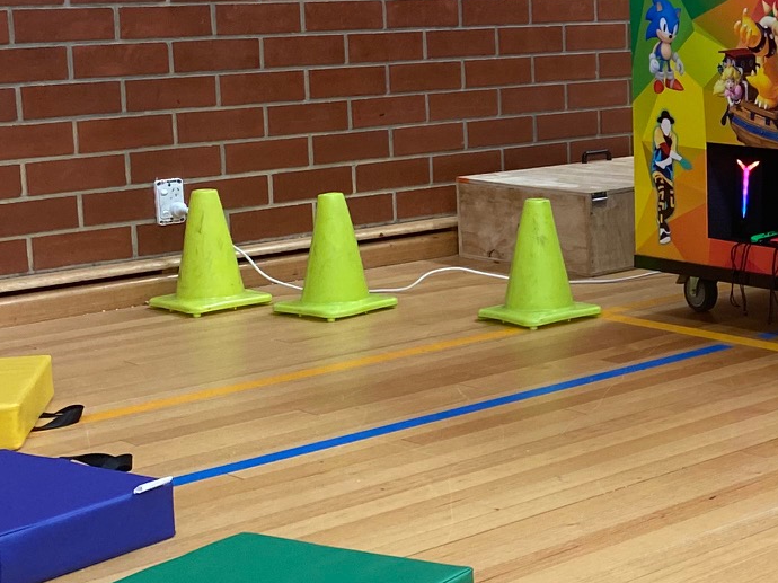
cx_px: 992
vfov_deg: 19.3
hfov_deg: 23.0
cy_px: 227
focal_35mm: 76
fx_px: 1708
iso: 125
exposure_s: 1/106
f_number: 1.8
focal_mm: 4.25
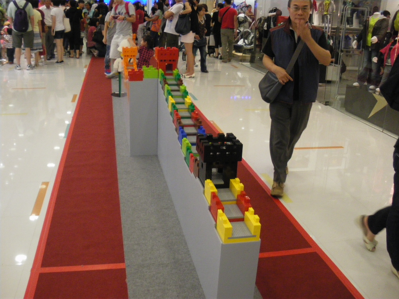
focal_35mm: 36
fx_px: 415
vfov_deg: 39.7
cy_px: 150
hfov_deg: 51.4
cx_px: 200
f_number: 3.5
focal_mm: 6.3
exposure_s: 1/50
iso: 400
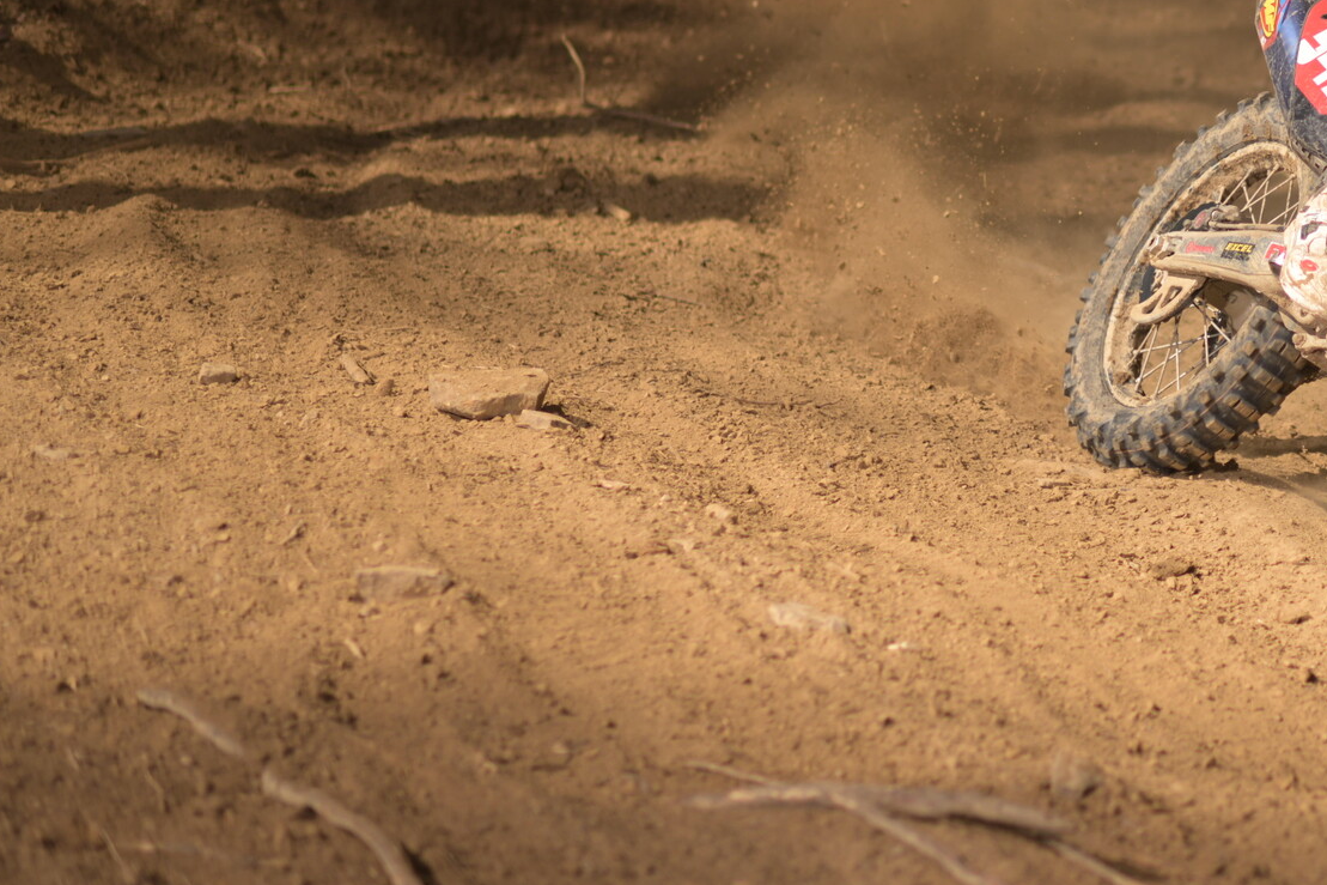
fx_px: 6781
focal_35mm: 184
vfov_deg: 7.5
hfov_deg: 11.1
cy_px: 199
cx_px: 1381
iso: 64
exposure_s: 1/3200
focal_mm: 85
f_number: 2
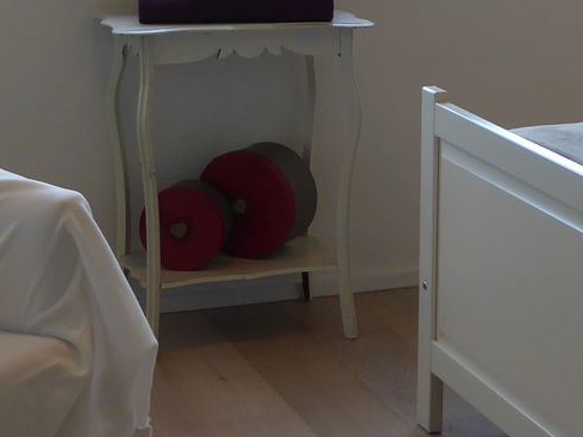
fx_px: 1885
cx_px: 457
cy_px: 65
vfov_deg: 13.1
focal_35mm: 112
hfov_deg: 17.4
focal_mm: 5.8
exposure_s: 1/60
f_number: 3.6
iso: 160
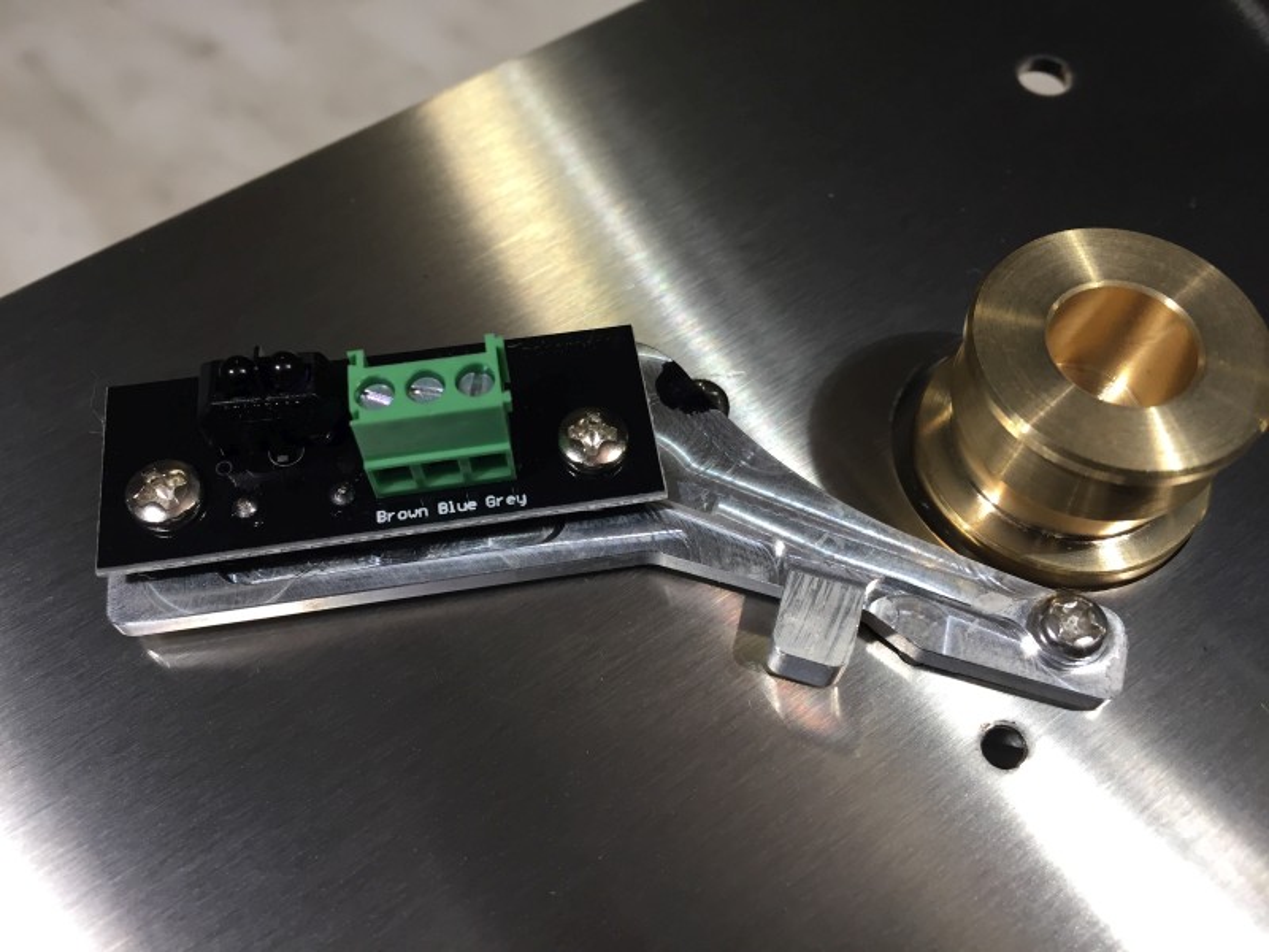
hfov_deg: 61.7
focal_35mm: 29
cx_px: 634
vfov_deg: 48.2
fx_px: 1063
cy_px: 476
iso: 40
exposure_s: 1/33
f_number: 2.2
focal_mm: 4.15
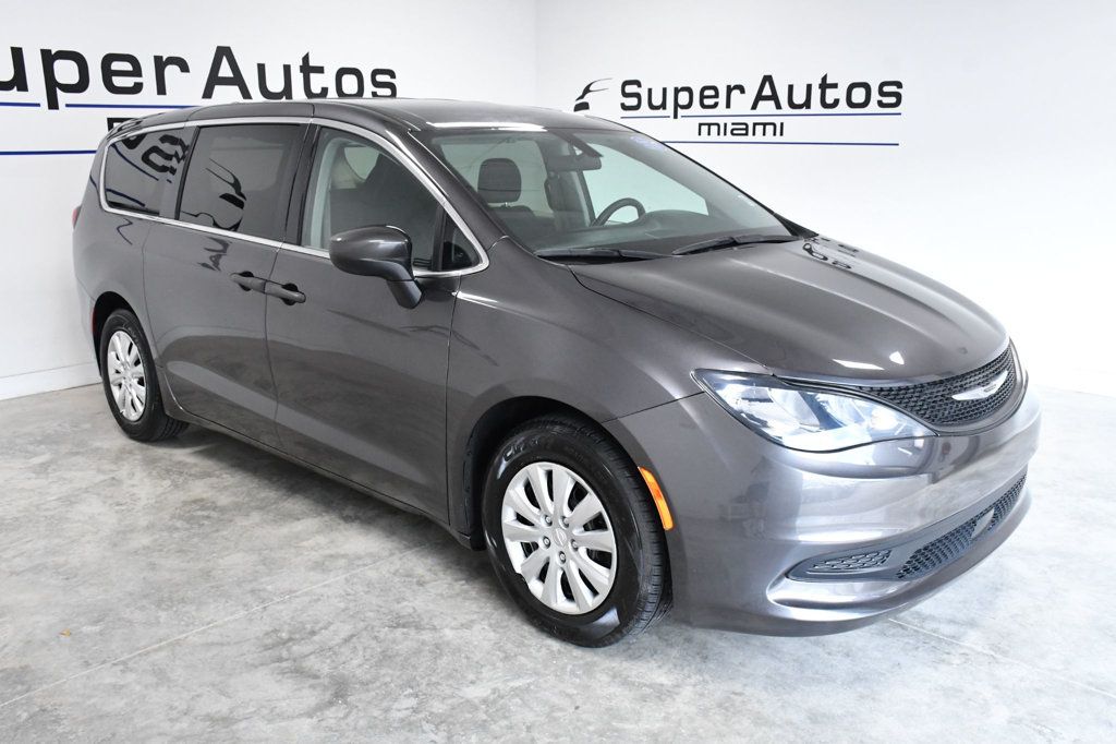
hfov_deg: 57.2
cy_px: 372
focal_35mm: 33
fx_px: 1023
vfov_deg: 39.9
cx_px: 558
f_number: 8
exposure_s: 1/250
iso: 2500
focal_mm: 22
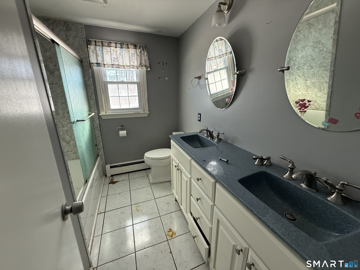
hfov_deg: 102.1
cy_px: 135
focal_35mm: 14
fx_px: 146
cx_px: 180
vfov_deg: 85.7
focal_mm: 2.22
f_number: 2.2
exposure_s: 1/99
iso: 250
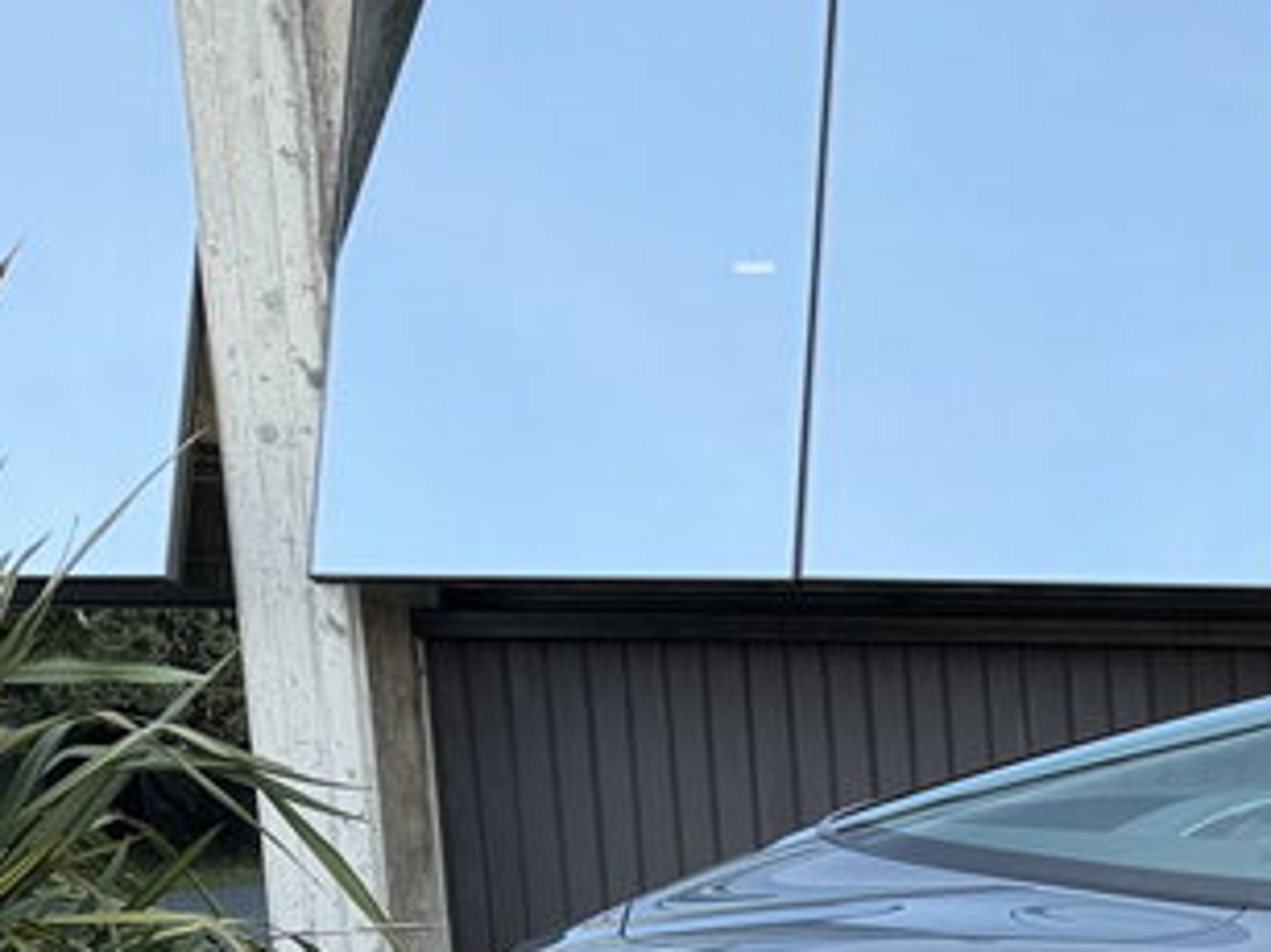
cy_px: 1171
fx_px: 2936
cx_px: 1904
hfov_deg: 20.8
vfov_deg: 17.5
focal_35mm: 80
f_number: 1.78
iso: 64
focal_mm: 6.76
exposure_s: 1/231
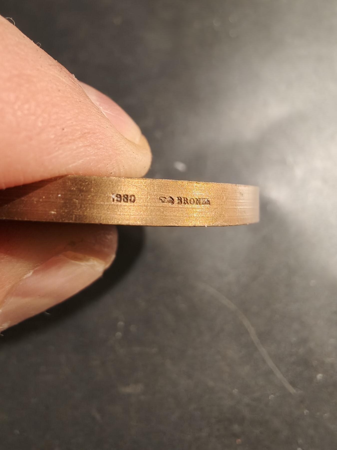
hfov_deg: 58.9
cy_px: 225
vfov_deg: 73.9
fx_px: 299
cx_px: 168
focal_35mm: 23
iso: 200
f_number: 2
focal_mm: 2.32
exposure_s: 1/74.1
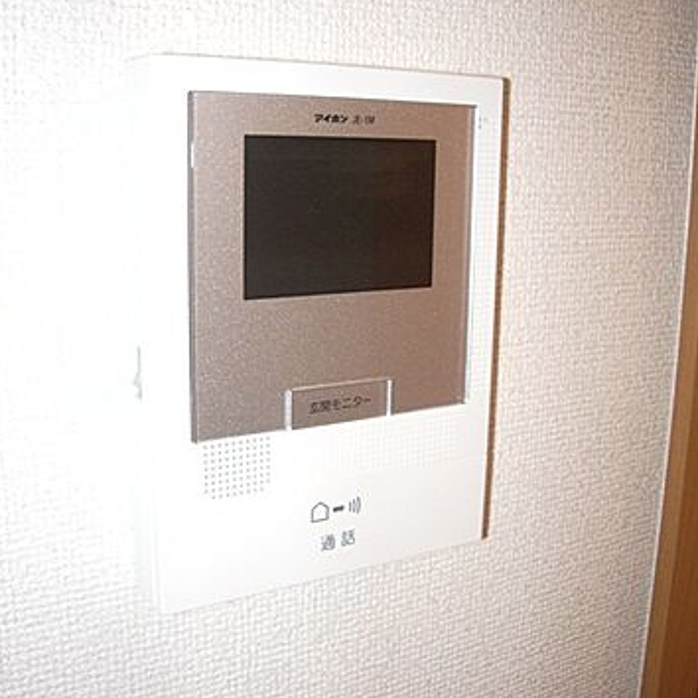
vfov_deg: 40.0
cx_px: 347
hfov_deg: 40.0
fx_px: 958
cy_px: 357
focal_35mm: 42
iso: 160
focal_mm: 5.8
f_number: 2.6
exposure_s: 1/40
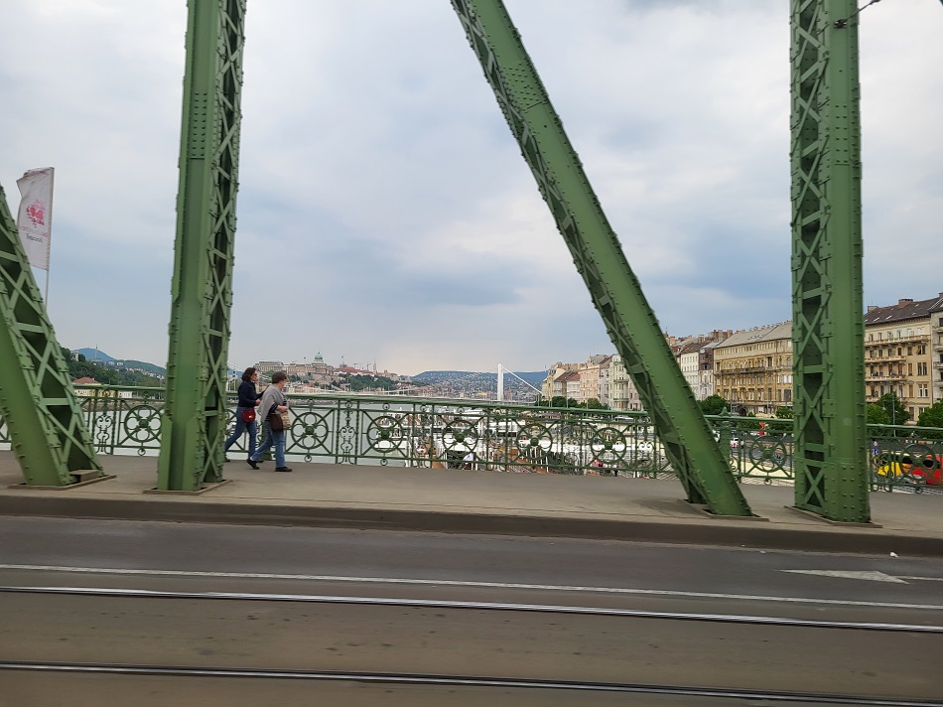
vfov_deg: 53.0
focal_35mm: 26
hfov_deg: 67.3
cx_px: 472
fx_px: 708
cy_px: 354
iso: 40
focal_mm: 5.4
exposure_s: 1/147
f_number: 1.8
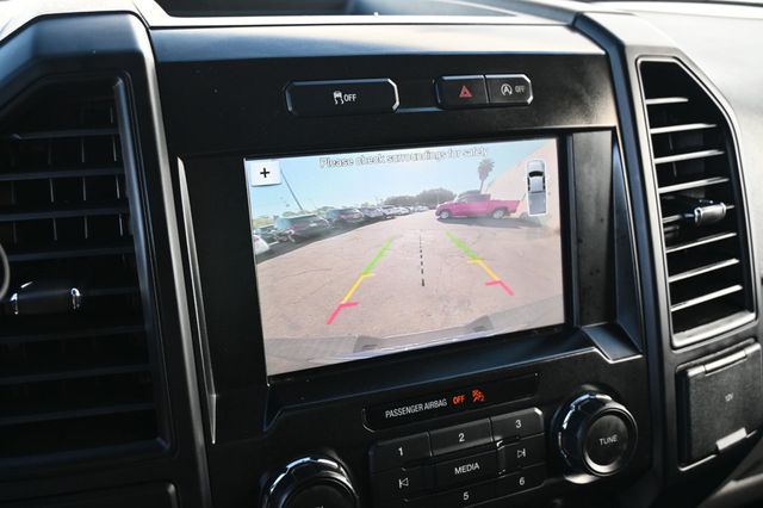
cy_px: 254
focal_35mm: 34
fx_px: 715
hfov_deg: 56.2
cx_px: 382
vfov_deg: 39.1
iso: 500
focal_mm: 22.5
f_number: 4
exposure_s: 1/125
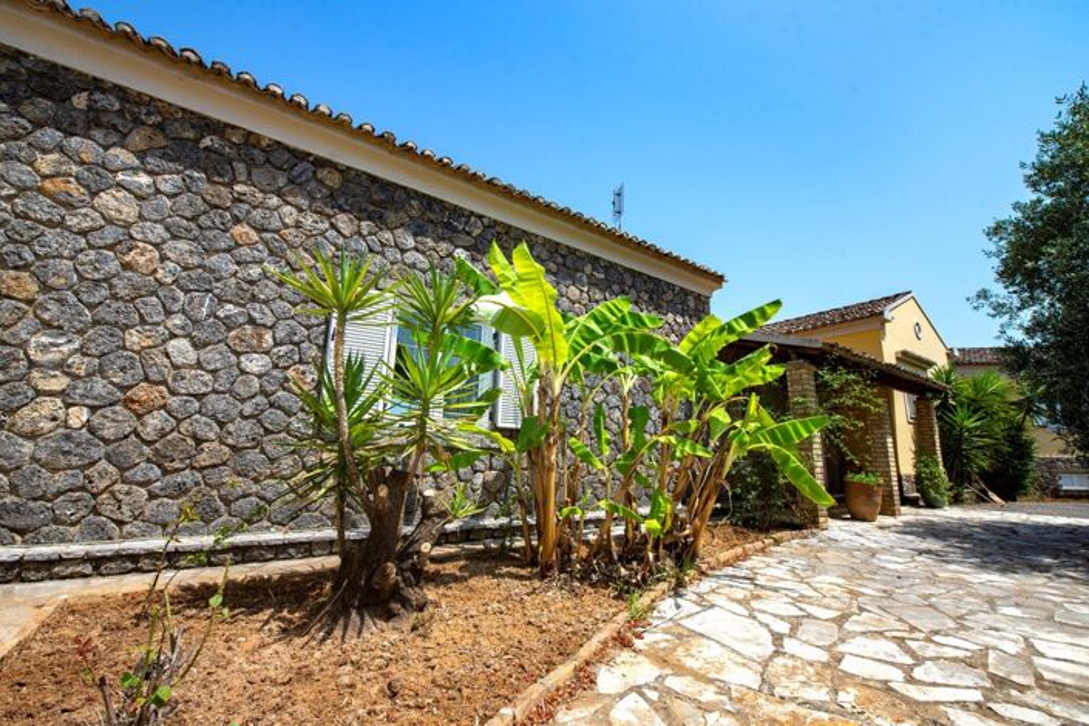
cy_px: 363
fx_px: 423
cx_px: 544
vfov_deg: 81.2
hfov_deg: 104.3
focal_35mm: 14
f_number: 8
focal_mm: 14
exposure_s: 1/640
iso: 200
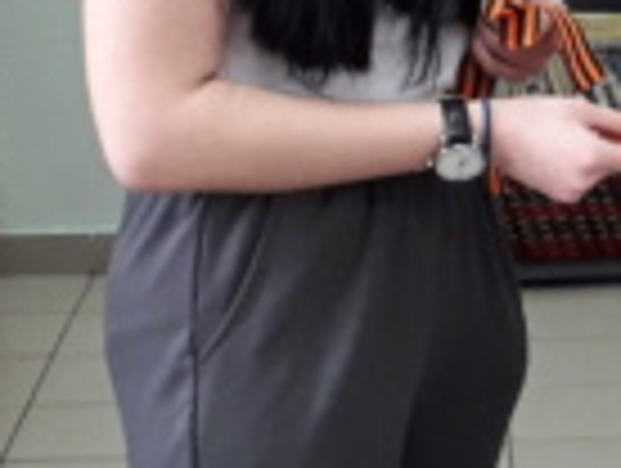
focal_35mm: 125
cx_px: 878
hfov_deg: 14.8
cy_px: 184
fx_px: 2246
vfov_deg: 11.9
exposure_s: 1/50
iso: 160
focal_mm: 3.6
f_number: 1.9
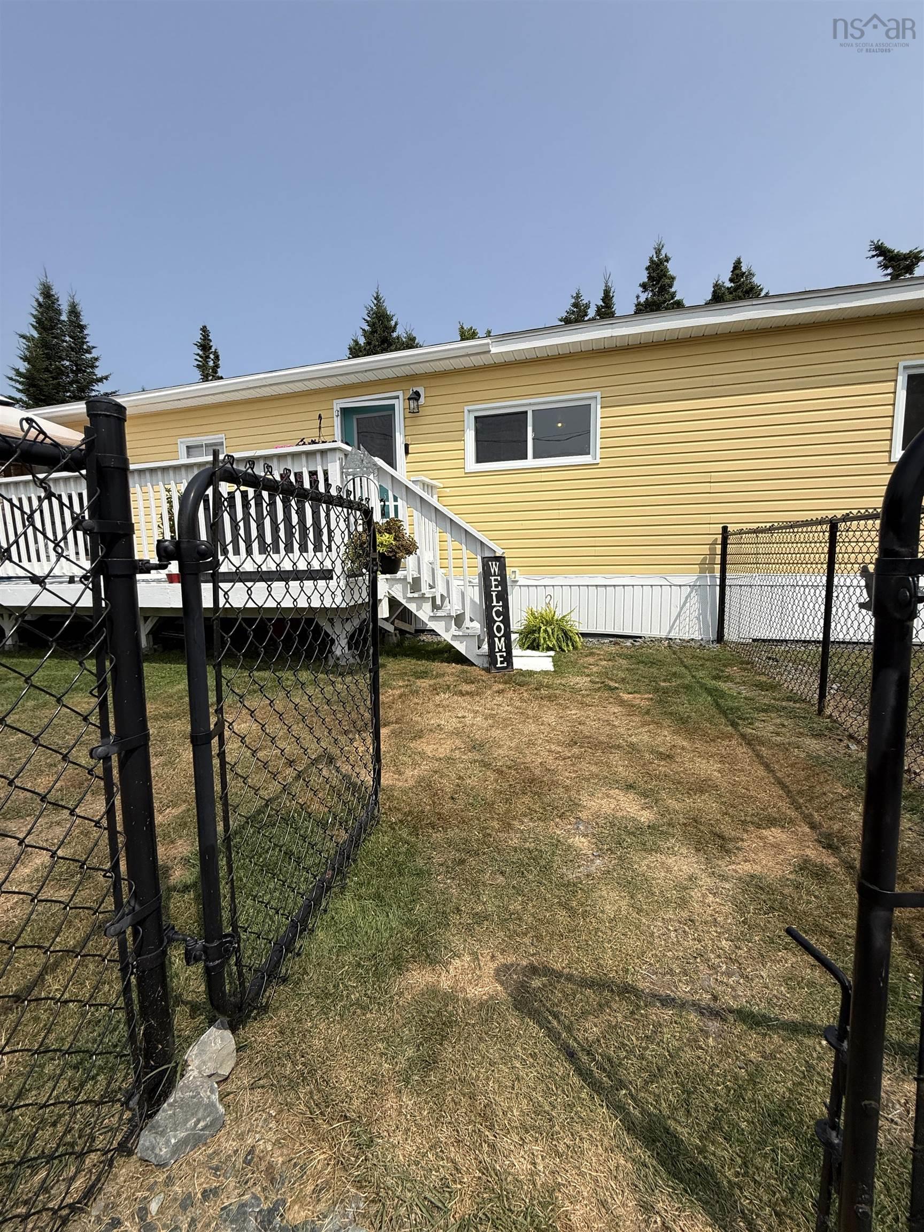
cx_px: 462
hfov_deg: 85.7
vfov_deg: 102.1
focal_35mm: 14
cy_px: 616
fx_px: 498
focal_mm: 2.22
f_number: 2.2
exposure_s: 1/3460
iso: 50
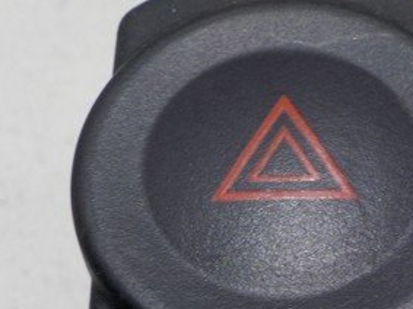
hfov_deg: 25.8
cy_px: 233
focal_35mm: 75
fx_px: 894
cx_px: 285
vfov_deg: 19.5
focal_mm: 4.1
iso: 125
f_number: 3.3
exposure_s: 1/40
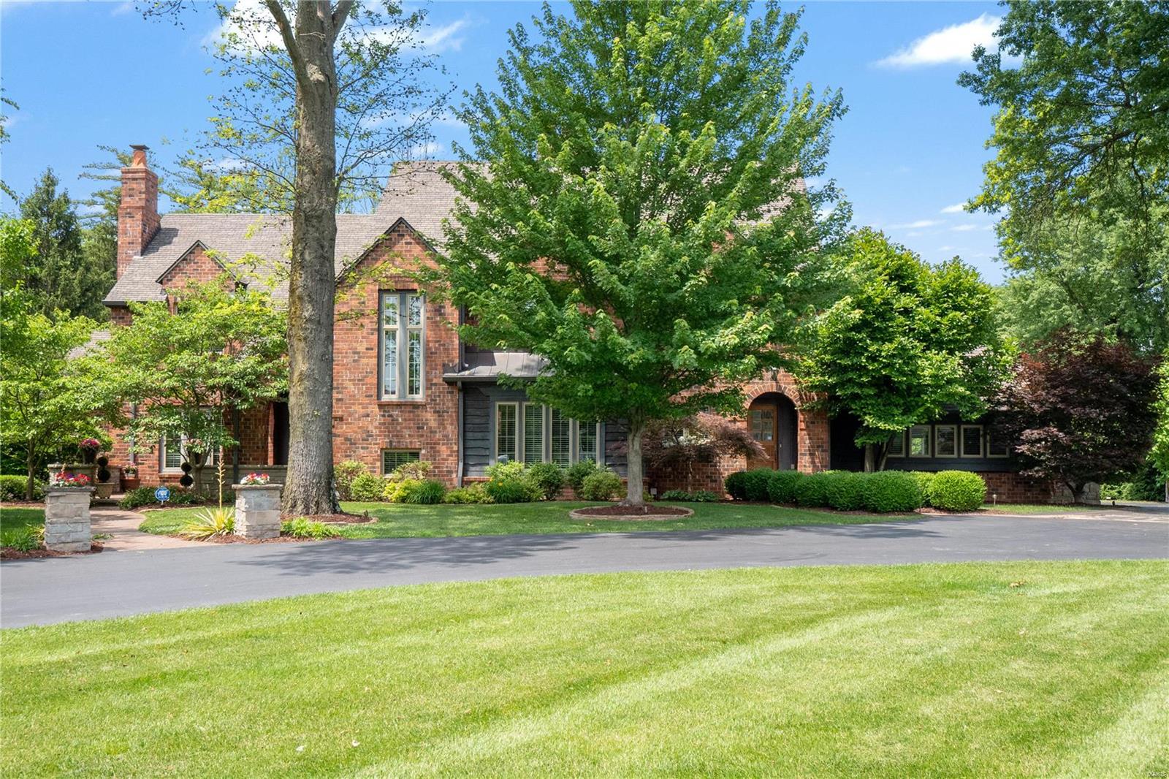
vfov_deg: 36.9
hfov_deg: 53.1
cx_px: 584
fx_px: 1169
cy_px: 390
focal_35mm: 36
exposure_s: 1/320
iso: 400
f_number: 8
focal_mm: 18
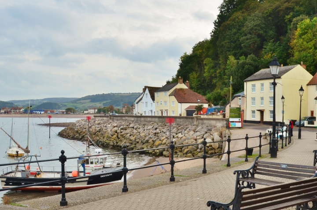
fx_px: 395
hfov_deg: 42.2
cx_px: 243
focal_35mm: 45
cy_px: 135
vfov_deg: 29.6
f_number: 10
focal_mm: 18
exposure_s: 1/80
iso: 200
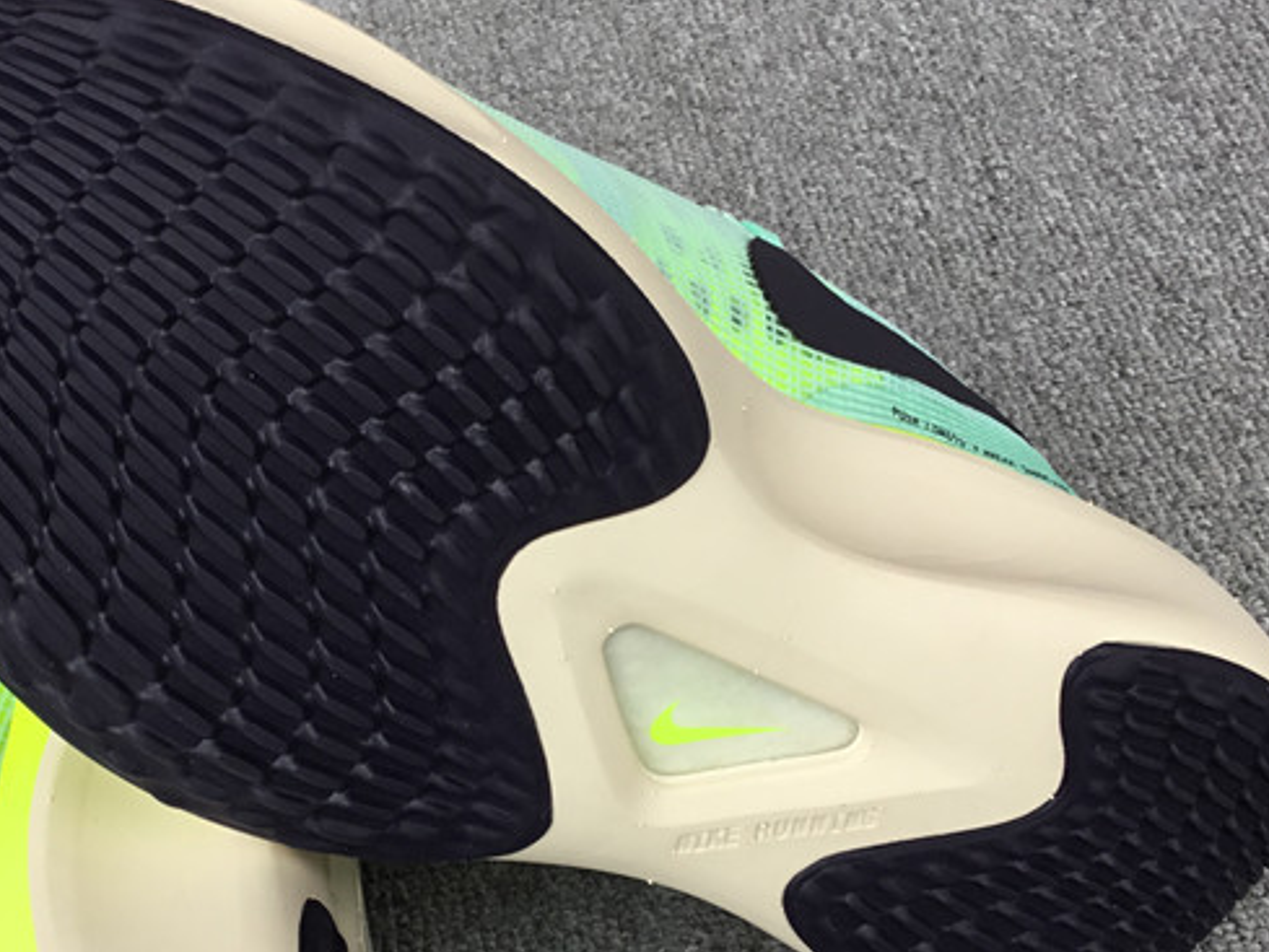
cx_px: 498
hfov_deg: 33.7
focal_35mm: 57
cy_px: 665
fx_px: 2090
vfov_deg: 25.5
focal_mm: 3.3
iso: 25
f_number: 2.4
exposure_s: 1/100
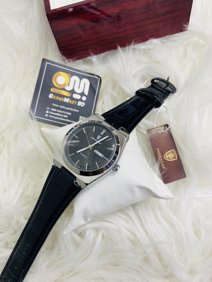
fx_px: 212
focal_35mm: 26
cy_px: 141
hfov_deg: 53.1
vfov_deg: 67.3
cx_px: 106
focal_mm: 4.25
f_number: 1.8
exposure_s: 1/101
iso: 80
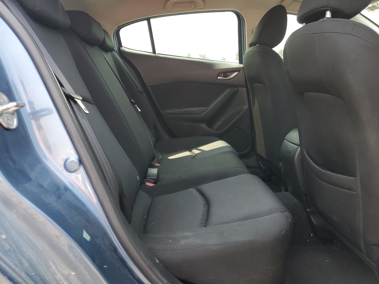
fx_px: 285
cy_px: 142
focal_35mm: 26
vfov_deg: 53.1
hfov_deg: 67.3
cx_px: 190
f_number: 1.5
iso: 50
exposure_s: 1/217
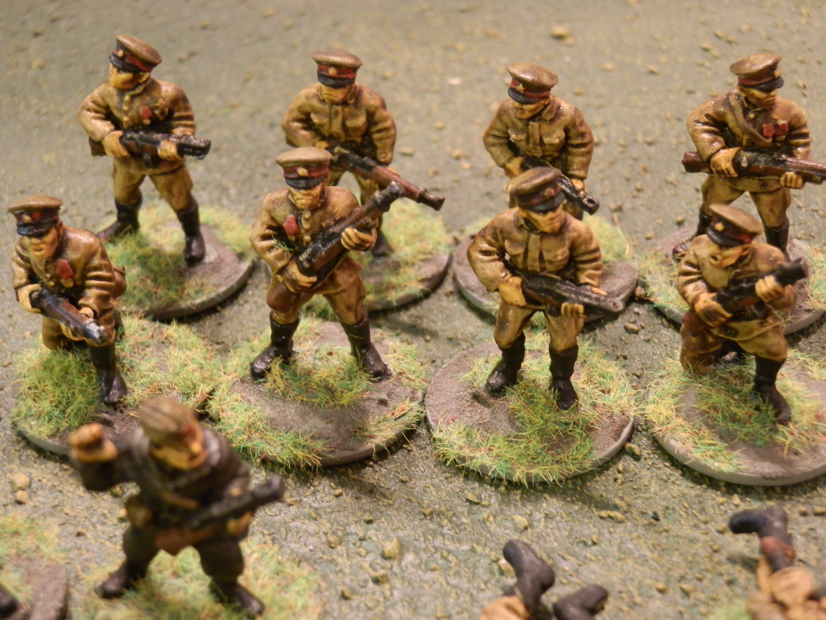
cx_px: 413
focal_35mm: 61
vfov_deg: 24.0
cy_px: 310
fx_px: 1456
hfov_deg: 31.7
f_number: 3.7
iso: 320
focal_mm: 10.99
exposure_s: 1/8
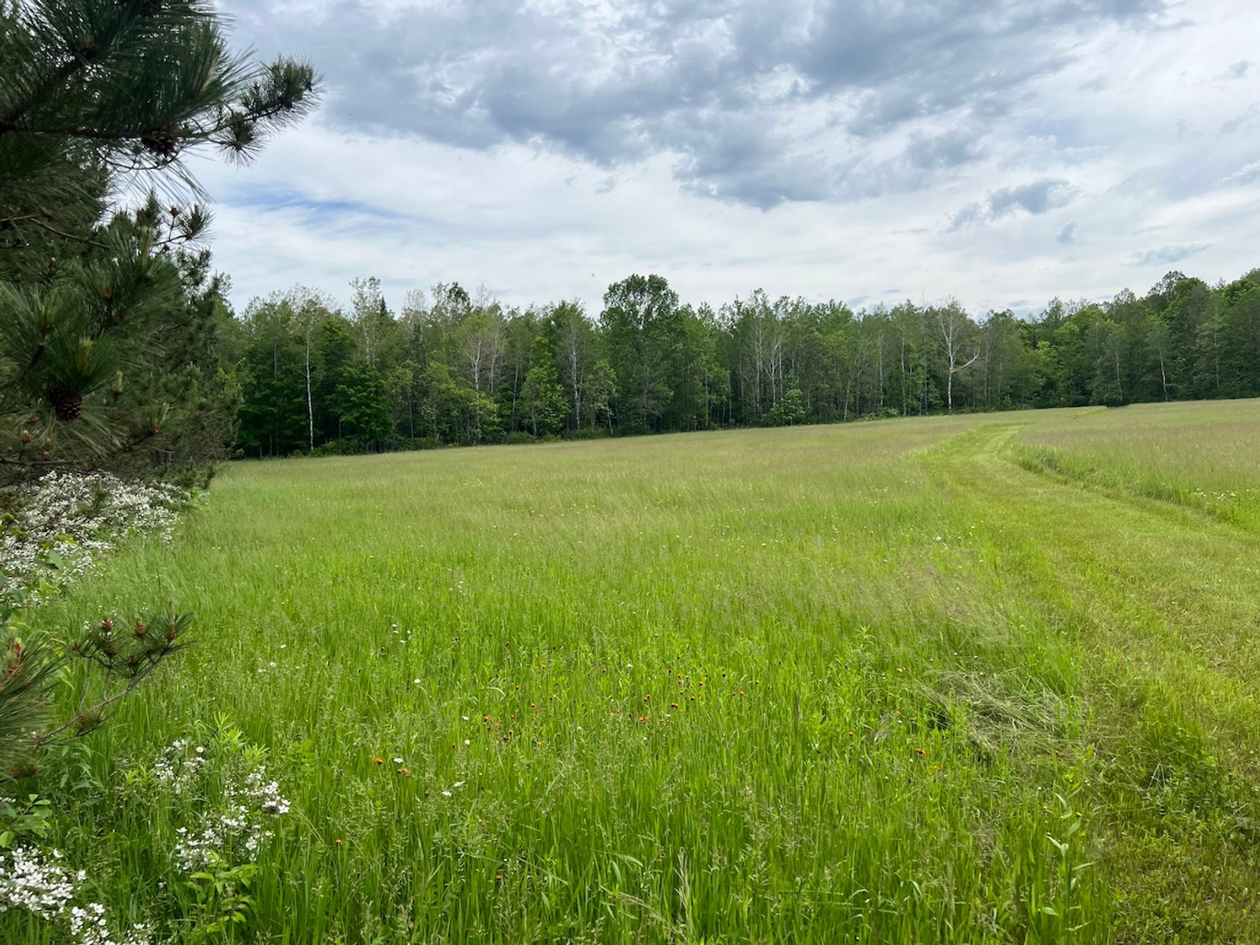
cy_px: 472
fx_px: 946
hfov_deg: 67.3
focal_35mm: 26
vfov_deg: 53.1
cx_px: 630
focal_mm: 5.7
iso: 50
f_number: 1.5
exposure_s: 1/4274
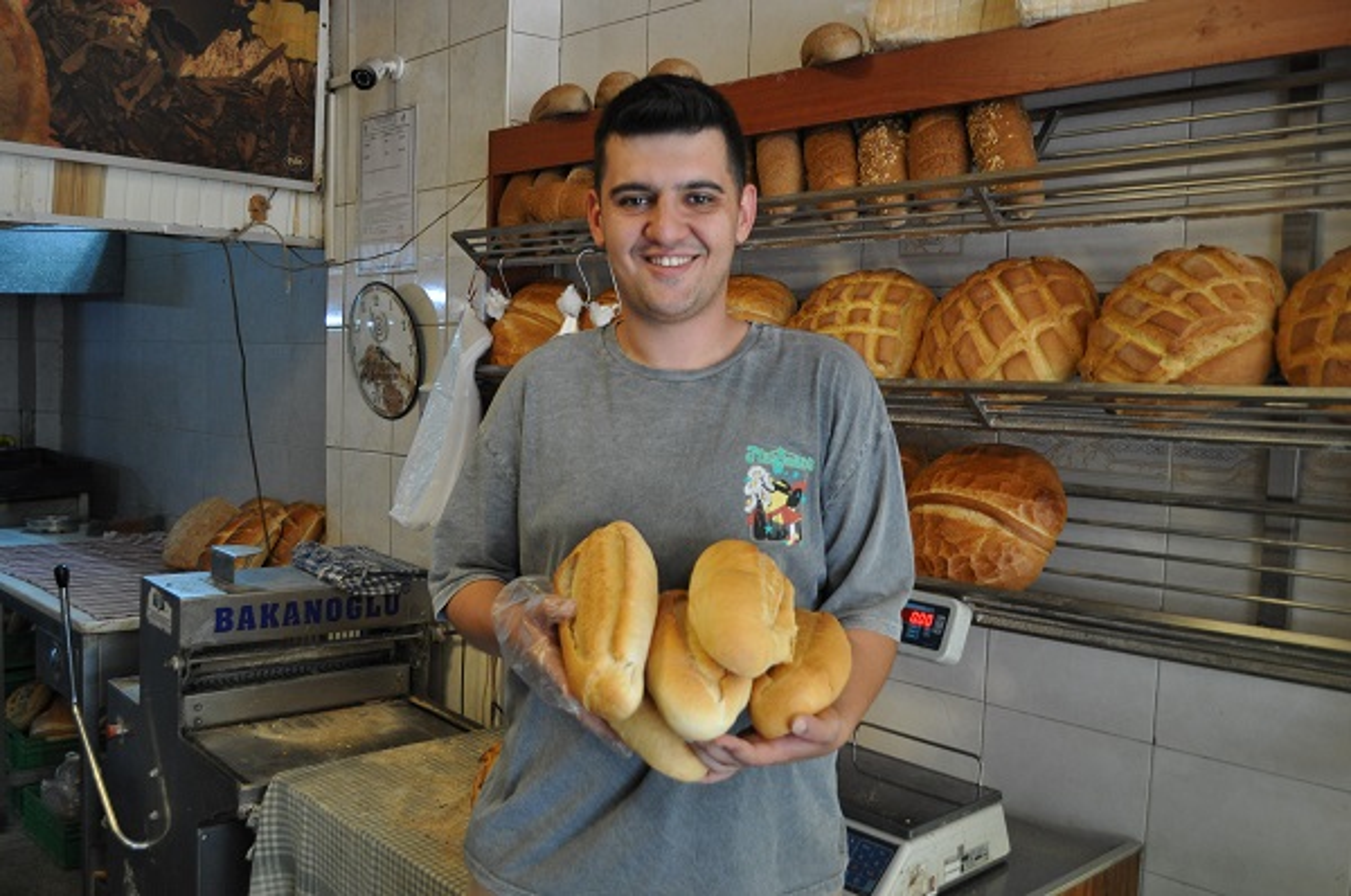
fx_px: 1236
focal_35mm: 33
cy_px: 448
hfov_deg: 57.3
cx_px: 676
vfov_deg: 39.8
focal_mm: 22
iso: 800
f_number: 3.8
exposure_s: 1/40
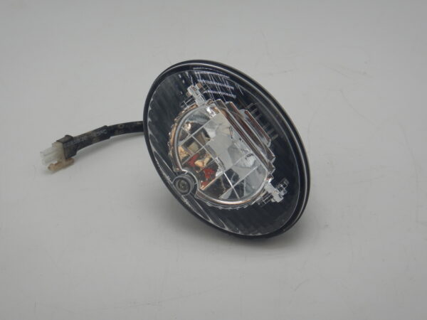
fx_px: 1480
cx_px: 214
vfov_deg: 12.3
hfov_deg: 16.4
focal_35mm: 120
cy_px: 160
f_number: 4.9
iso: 125
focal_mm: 21.5
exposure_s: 1/200
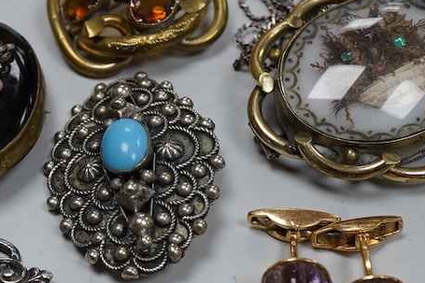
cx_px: 45
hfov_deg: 22.3
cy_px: 210
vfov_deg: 15.3
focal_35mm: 89
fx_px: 1050
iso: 1000
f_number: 13
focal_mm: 30
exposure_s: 1/125
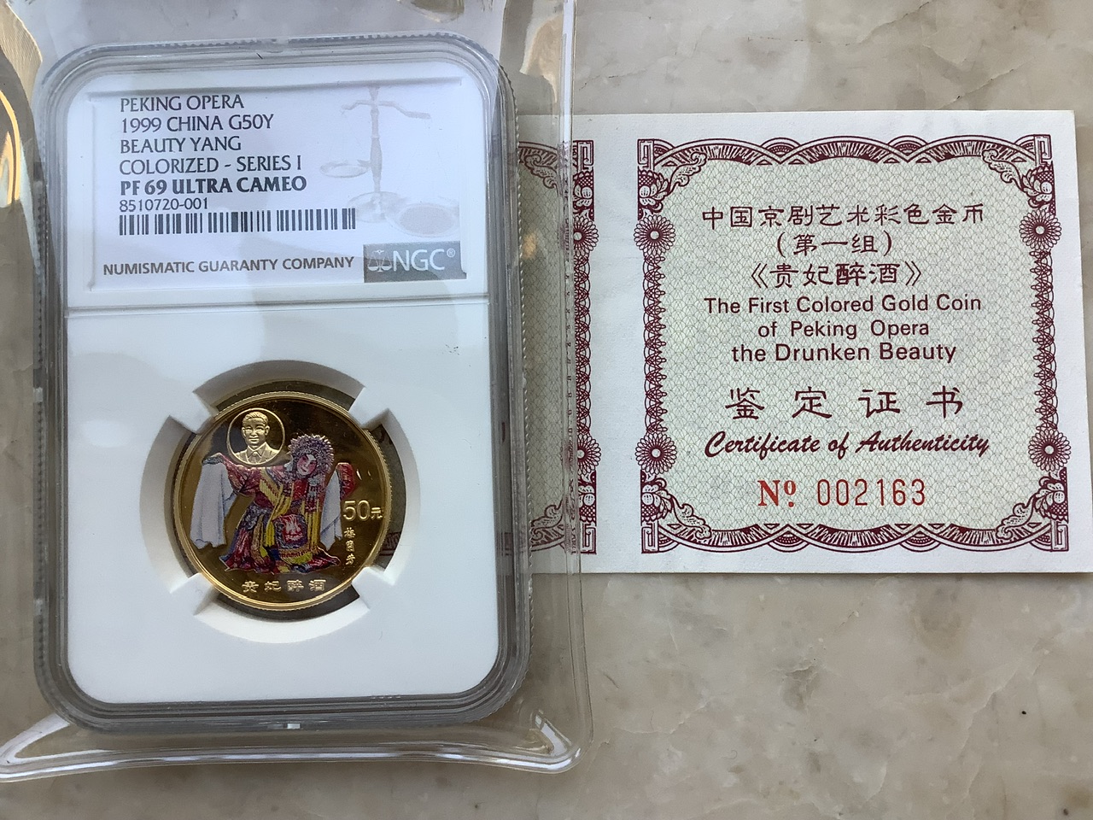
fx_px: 979
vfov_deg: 45.4
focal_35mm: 31
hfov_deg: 58.4
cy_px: 410
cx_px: 546
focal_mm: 3.3
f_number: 2.4
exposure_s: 1/100
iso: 64
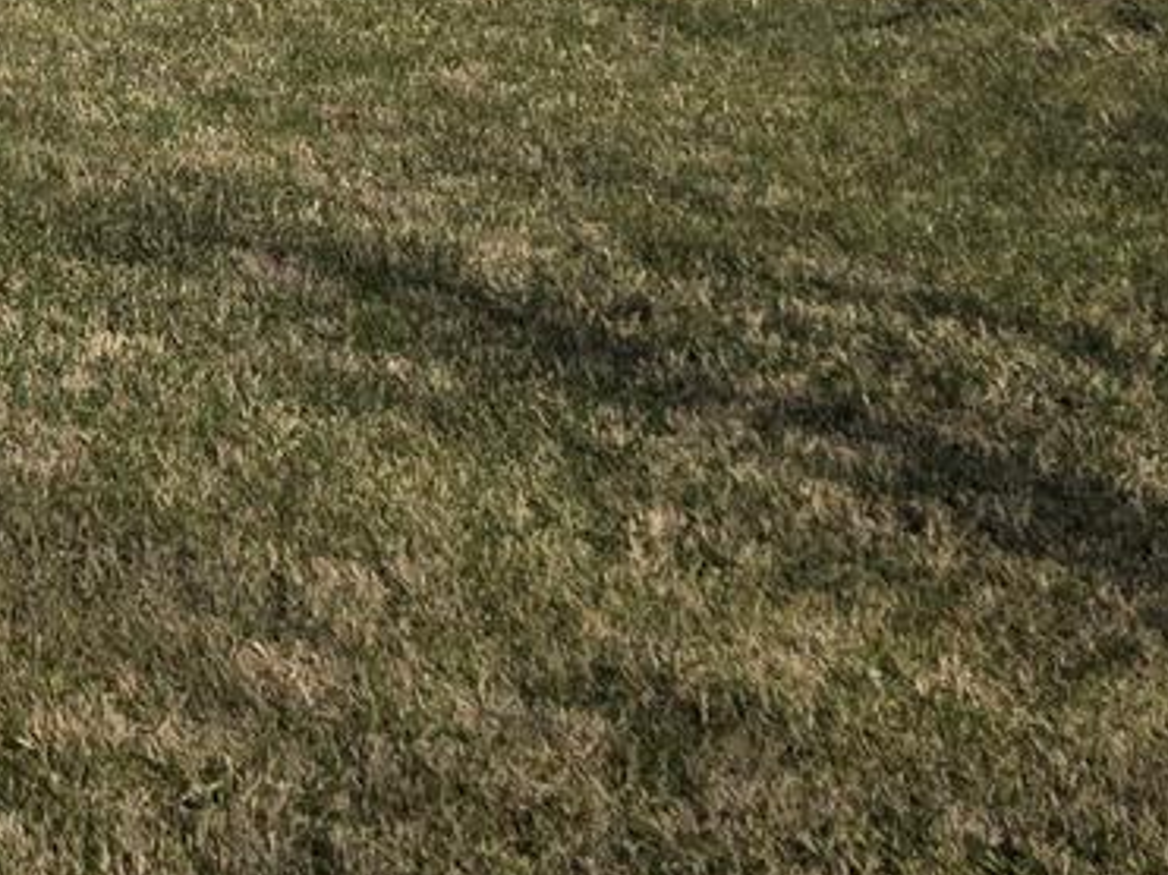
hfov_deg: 13.7
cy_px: -903
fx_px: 4284
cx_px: -979
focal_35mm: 127
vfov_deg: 10.6
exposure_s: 1/7944
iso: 50
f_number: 1.7
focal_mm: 6.3
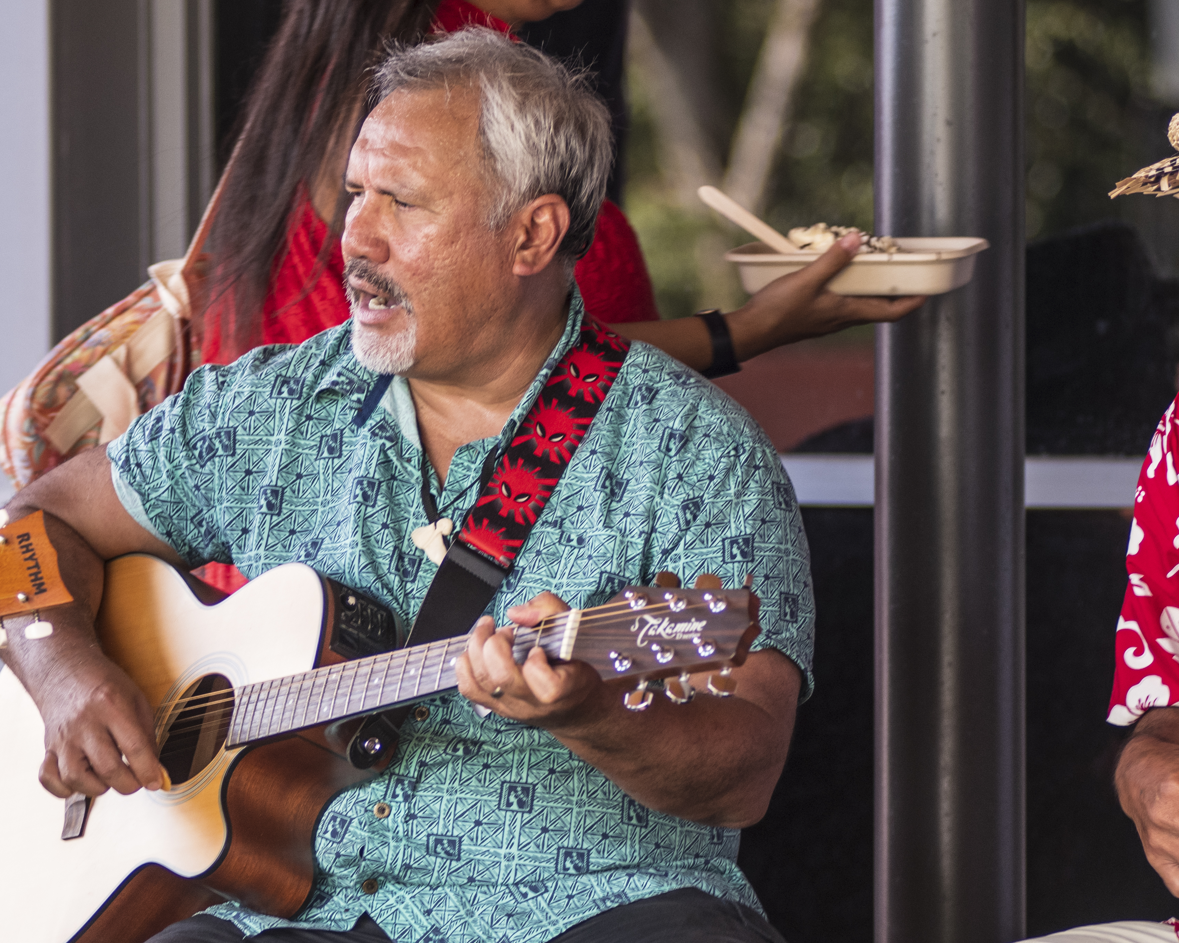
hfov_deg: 7.6
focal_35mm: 254
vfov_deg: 6.1
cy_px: 622
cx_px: 427
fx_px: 8862
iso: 400
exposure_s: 1/250
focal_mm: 112
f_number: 2.8
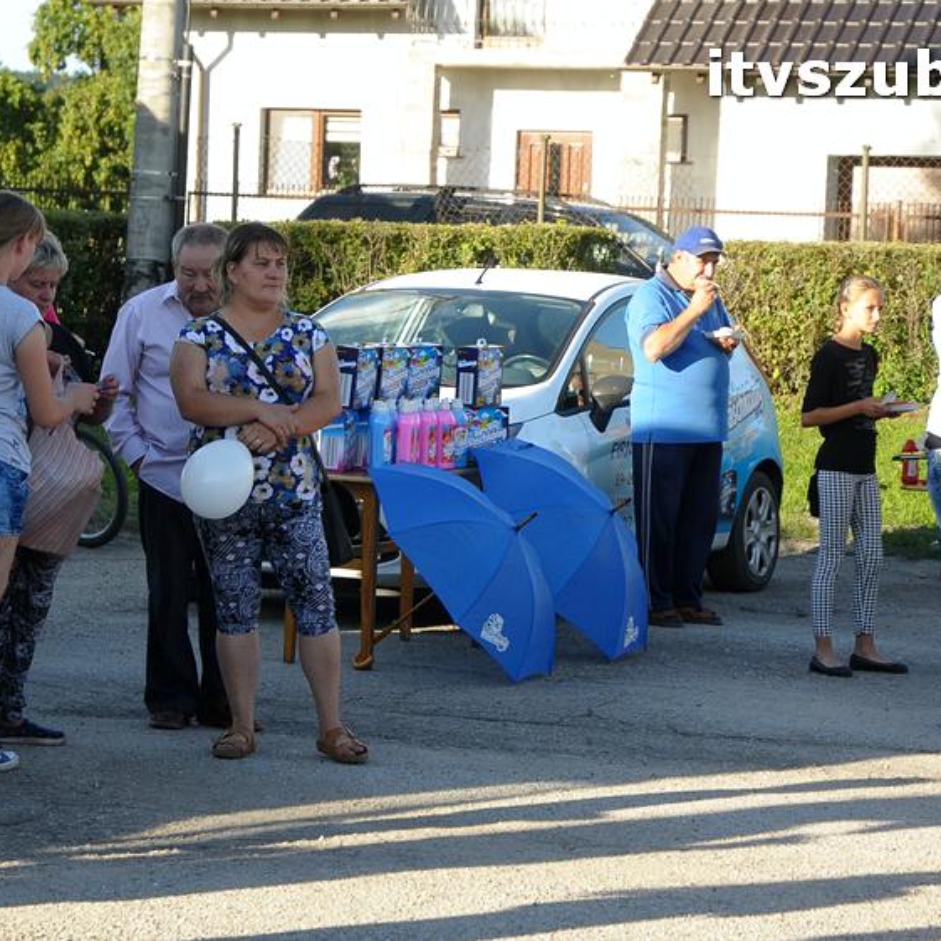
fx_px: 4152
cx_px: 451
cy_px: 469
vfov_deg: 12.9
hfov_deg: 12.9
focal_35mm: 135
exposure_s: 1/800
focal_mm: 70
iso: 800
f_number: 7.1
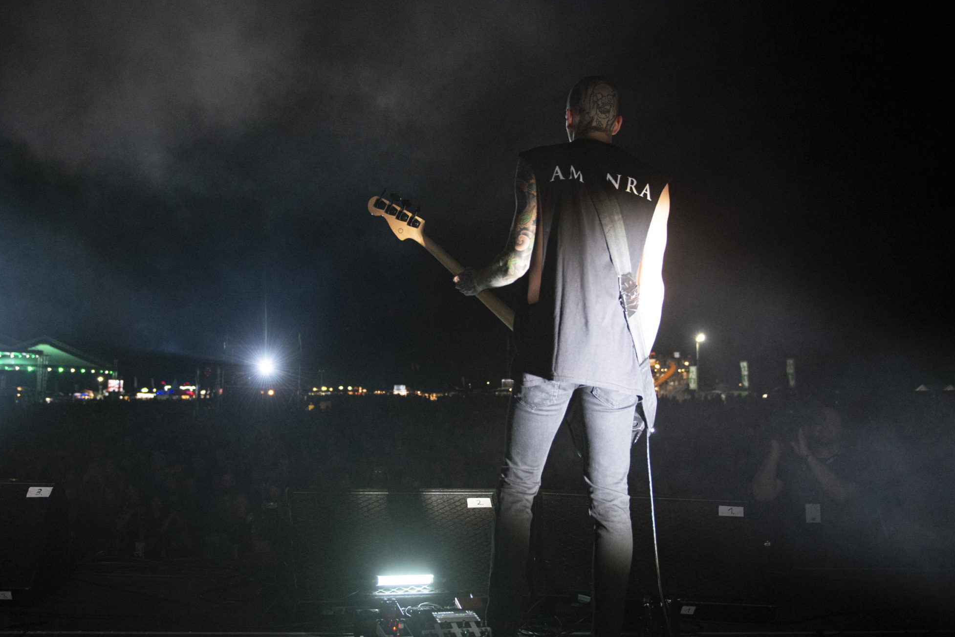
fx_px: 1008
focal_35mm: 38
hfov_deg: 50.5
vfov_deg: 35.1
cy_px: 304
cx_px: 411
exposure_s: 1/200
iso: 2000
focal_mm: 29
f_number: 2.8
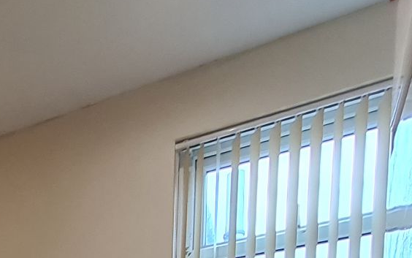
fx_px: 562
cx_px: -69
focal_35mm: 50
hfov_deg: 33.6
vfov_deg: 17.9
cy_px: 517
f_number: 2.2
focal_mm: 1.74
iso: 200
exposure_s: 1/50
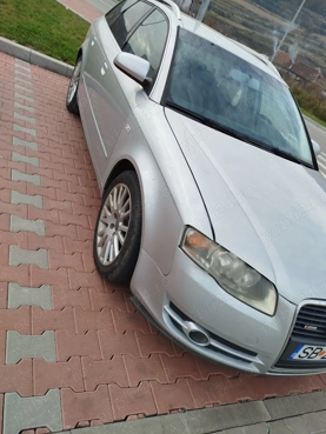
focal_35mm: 26
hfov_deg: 53.0
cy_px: 234
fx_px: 326
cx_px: 174
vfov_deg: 67.2
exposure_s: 1/395
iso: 50
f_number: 1.7
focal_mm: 5.31
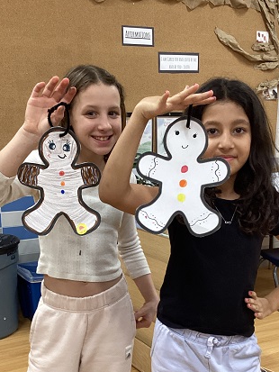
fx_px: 537
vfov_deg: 37.7
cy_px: 253
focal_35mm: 50
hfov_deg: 29.1
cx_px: 137
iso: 125
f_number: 2.4
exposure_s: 1/50
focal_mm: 3.3
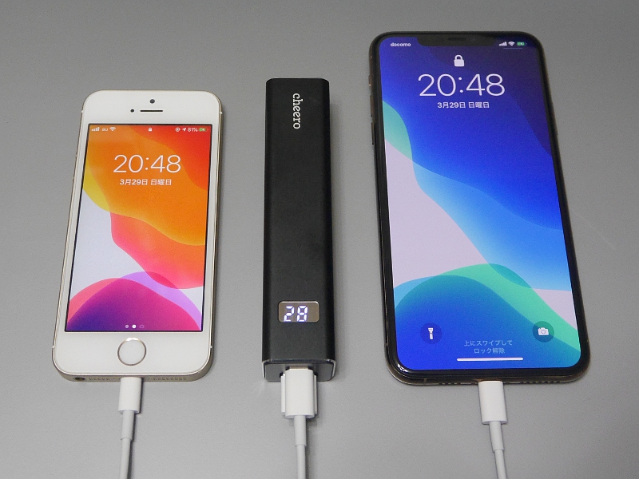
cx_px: 320
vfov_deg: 41.8
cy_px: 240
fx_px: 628
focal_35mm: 34
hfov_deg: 54.0
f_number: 4.2
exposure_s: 1/60
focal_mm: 17
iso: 1000
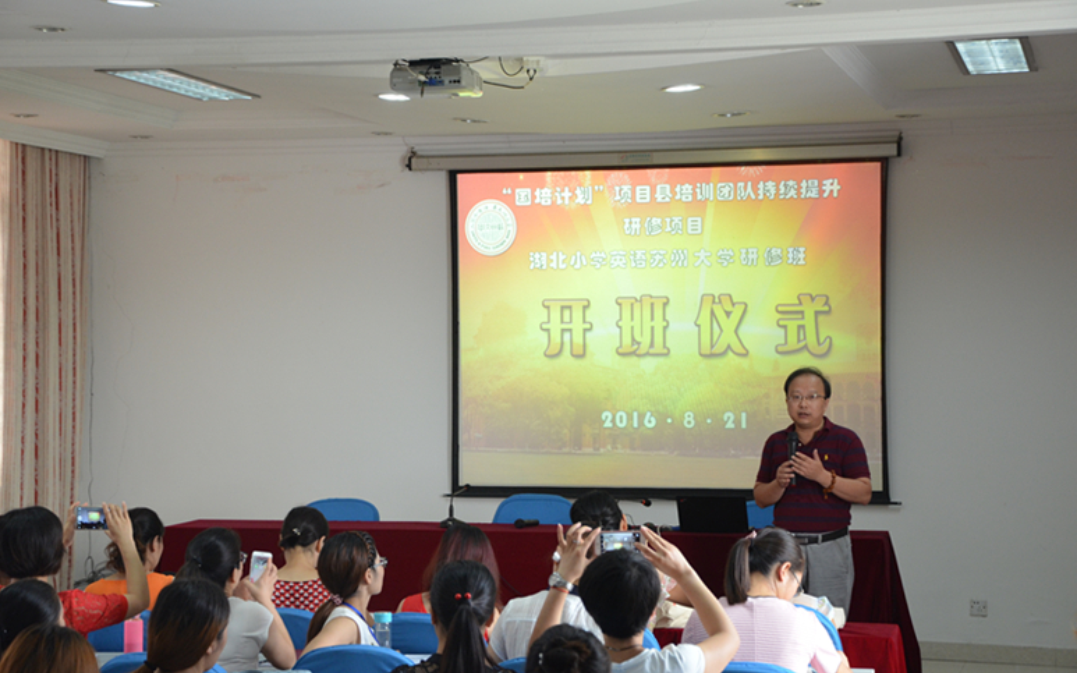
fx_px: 2348
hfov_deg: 25.8
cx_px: 535
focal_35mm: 80
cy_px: 328
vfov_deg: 16.3
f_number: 5
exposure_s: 1/40
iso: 800
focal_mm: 52
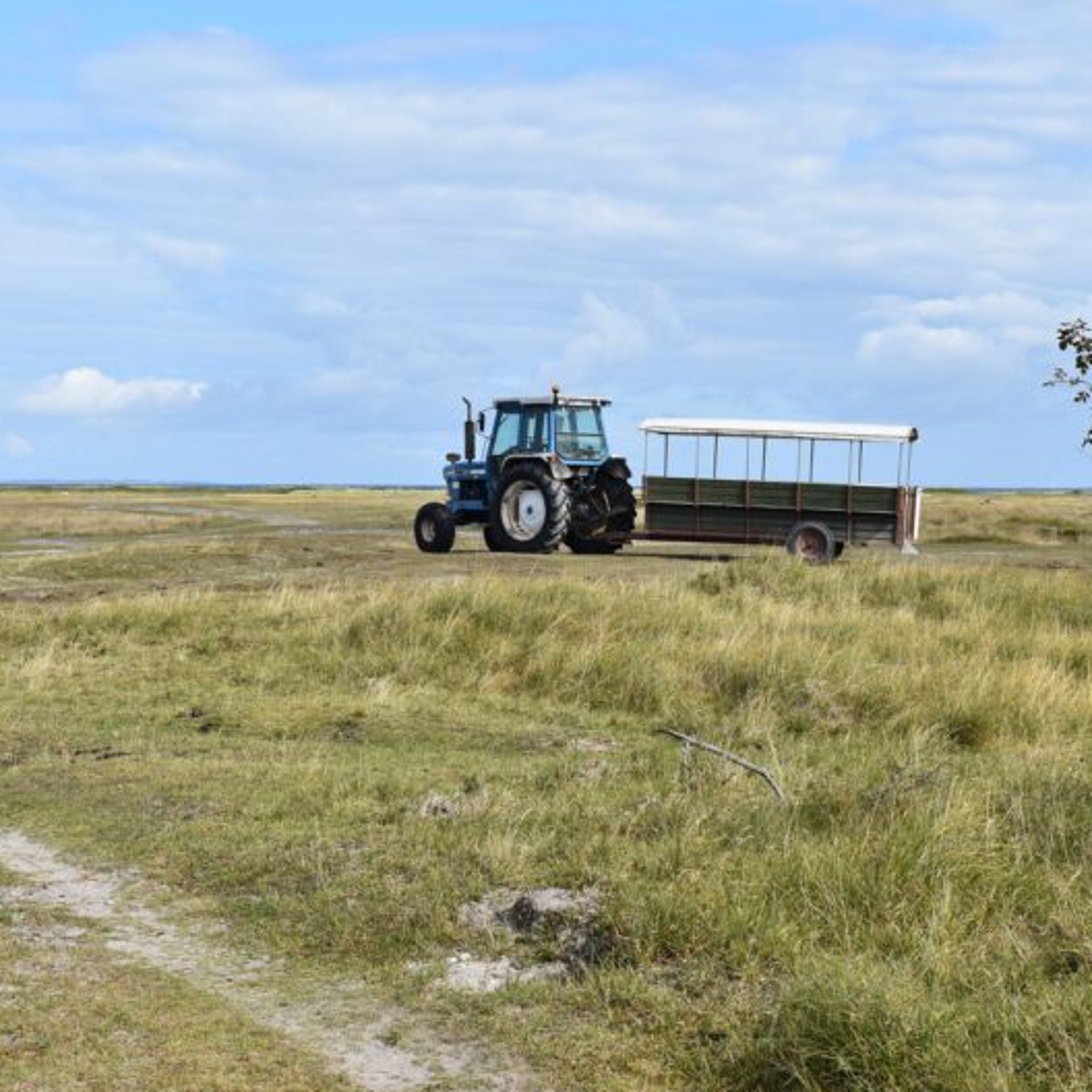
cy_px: 549
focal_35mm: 68
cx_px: 631
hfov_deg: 25.5
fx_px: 2414
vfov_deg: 25.5
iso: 100
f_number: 9
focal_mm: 35
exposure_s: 1/320
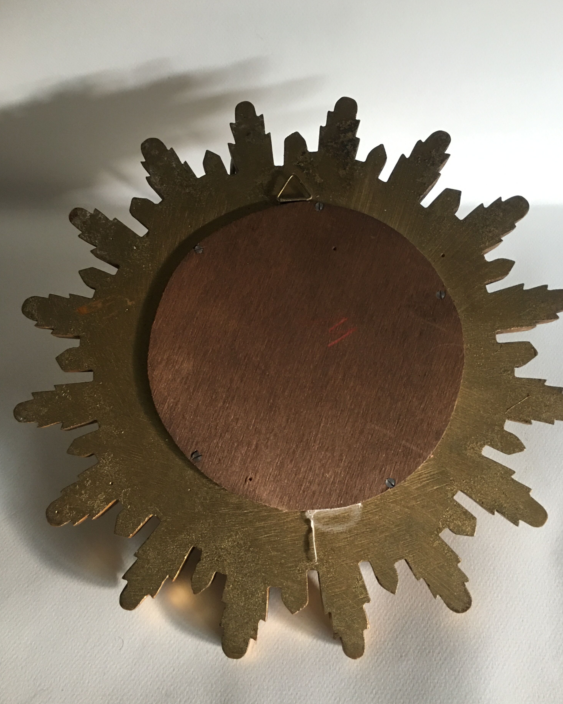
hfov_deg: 47.1
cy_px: 357
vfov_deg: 57.2
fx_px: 646
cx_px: 287
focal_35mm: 31
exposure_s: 1/10
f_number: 2.2
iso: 80
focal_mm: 4.15
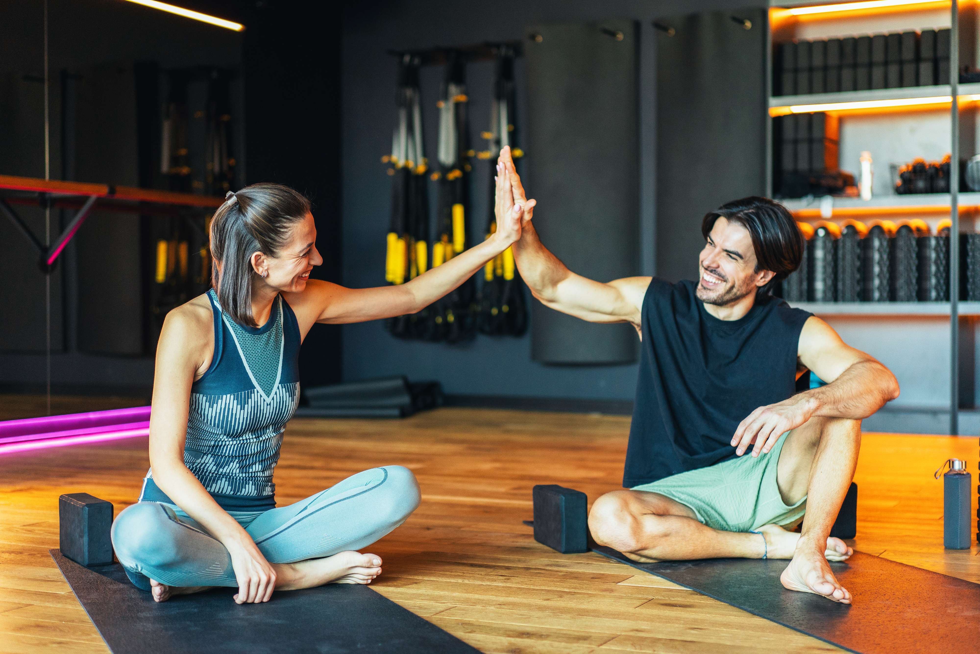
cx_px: 490
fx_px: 1497
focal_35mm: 55
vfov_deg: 24.6
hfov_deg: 36.2
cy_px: 327
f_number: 2.2
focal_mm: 55
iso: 1250
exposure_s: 1/200
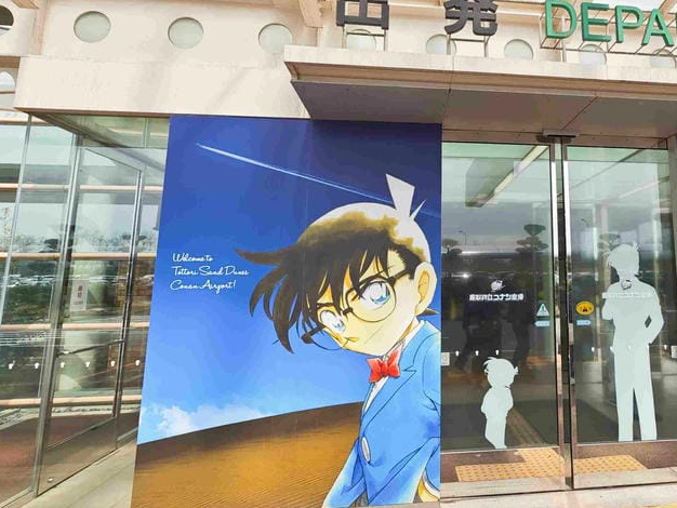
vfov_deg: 58.6
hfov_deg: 70.9
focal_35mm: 23
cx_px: 470
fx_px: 450
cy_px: 211
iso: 50
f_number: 1.8
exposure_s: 1/1854
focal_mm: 2.03
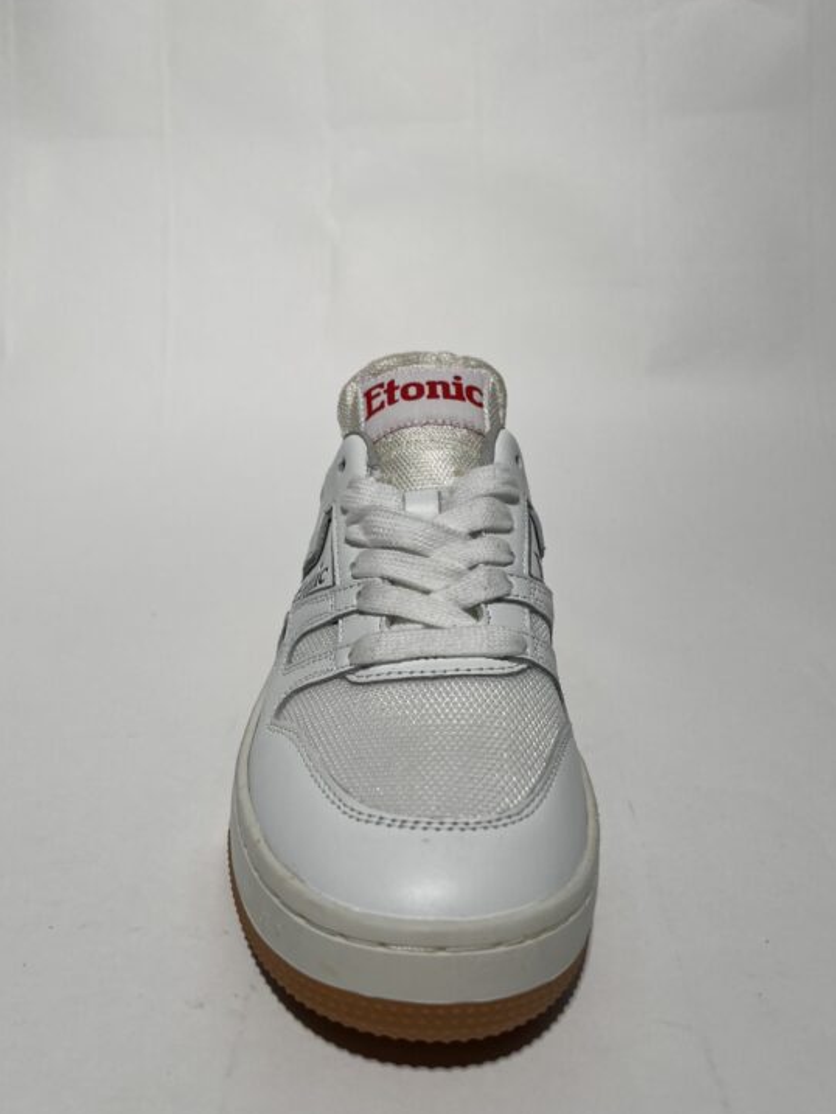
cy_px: 576
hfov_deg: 48.2
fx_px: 934
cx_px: 440
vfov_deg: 61.6
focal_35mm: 29
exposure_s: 1/1036
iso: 50
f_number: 1.6
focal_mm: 5.1
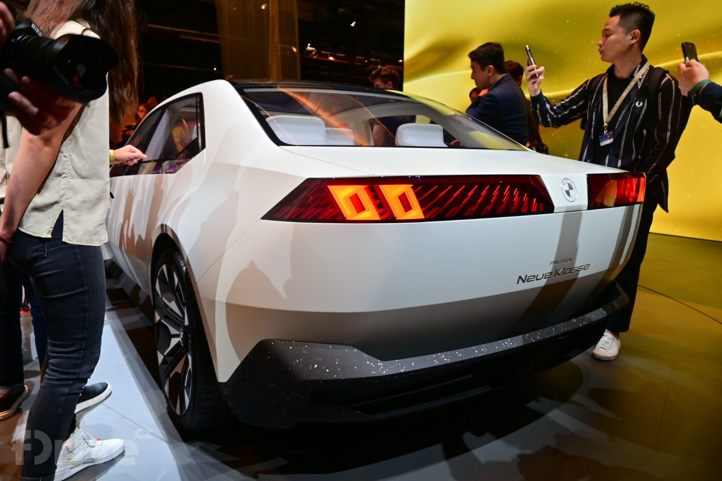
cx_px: 361
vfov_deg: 53.1
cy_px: 240
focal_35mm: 24
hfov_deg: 73.7
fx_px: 481
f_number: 4.5
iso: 500
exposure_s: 1/80
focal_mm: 16
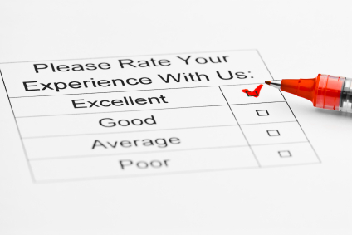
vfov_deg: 8.7
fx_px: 1540
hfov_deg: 13.0
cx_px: 176
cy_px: 118
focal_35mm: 158
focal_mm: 105
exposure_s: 1/250
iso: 100
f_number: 9
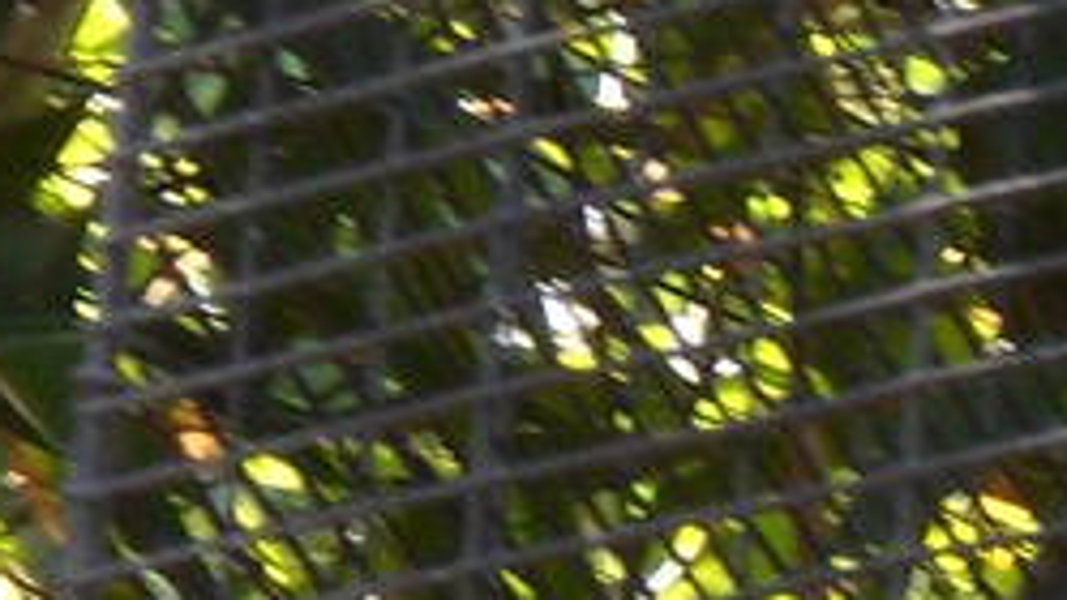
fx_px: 13466
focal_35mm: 476
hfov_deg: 4.5
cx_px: 2065
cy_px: 1393
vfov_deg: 2.5
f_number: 4.7
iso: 80
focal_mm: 10.6
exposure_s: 1/45
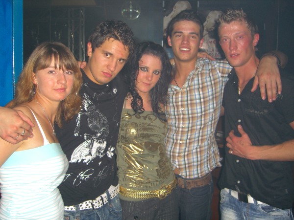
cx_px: 147
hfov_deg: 49.0
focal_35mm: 38
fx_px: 323
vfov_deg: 37.7
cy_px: 110
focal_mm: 7.9
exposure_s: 1/60
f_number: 2.8
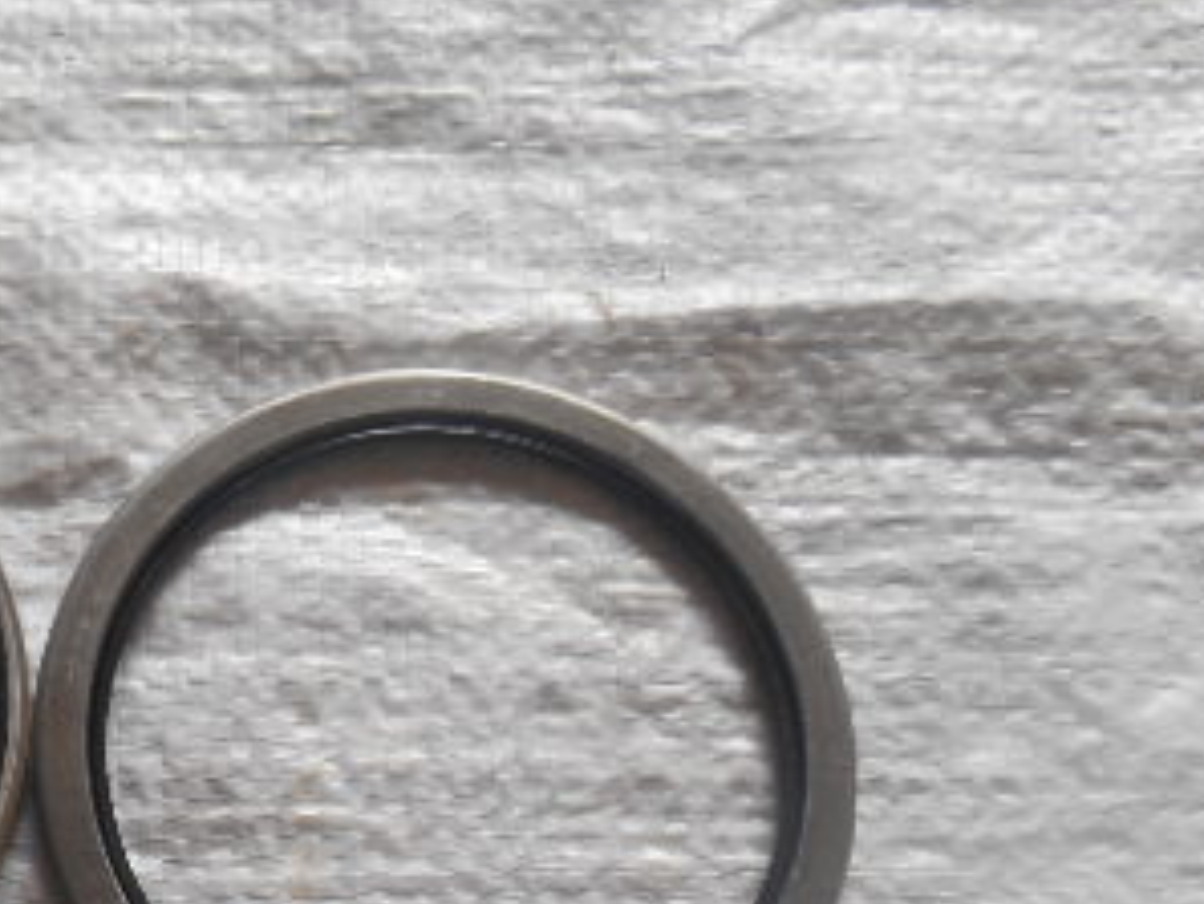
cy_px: 888
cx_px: 162
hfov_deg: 32.9
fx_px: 1949
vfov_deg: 25.0
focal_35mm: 56
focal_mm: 4.7
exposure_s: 1/30
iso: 80
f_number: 3.4
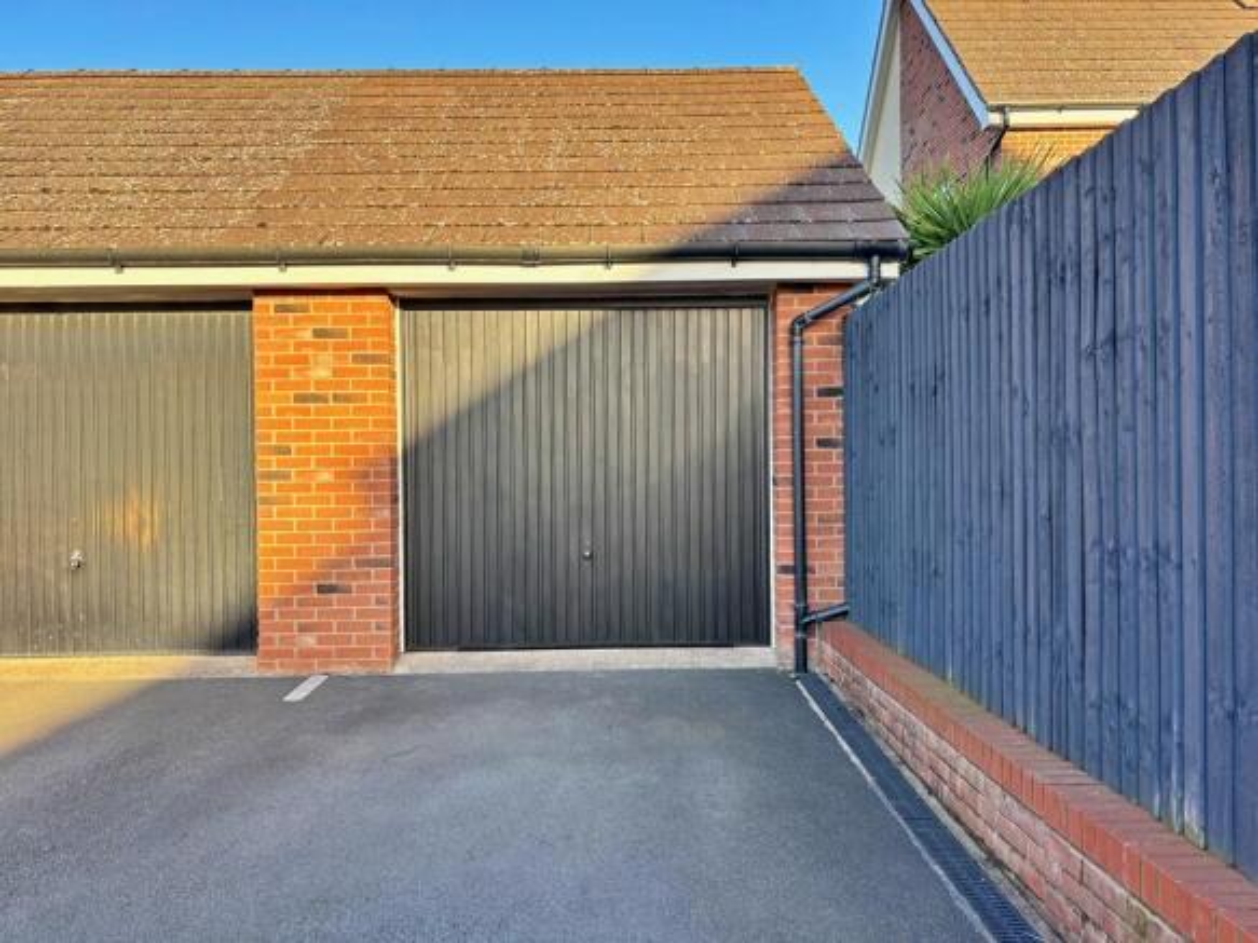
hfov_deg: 67.3
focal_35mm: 26
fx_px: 945
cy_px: 472
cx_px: 629
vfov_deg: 53.0
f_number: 1.6
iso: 50
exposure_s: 1/473
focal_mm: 5.96
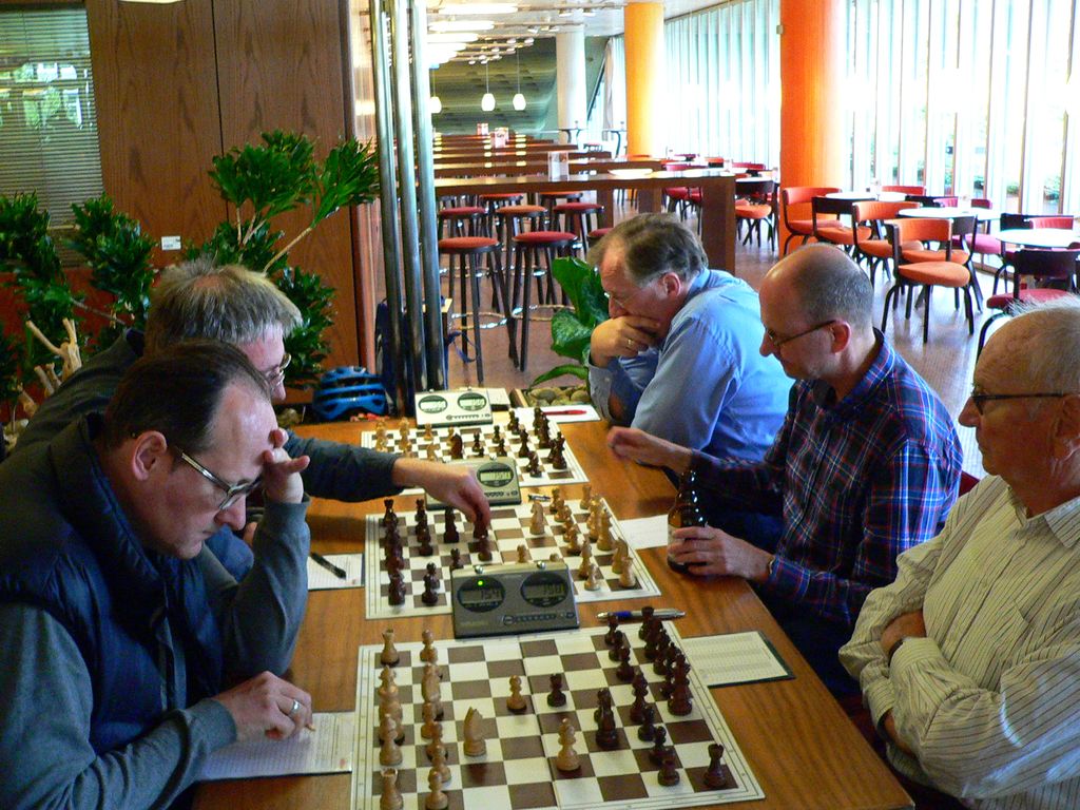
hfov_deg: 51.4
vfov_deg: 39.7
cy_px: 405
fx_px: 1123
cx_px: 540
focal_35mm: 36
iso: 400
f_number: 2.8
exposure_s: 1/20
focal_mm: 6
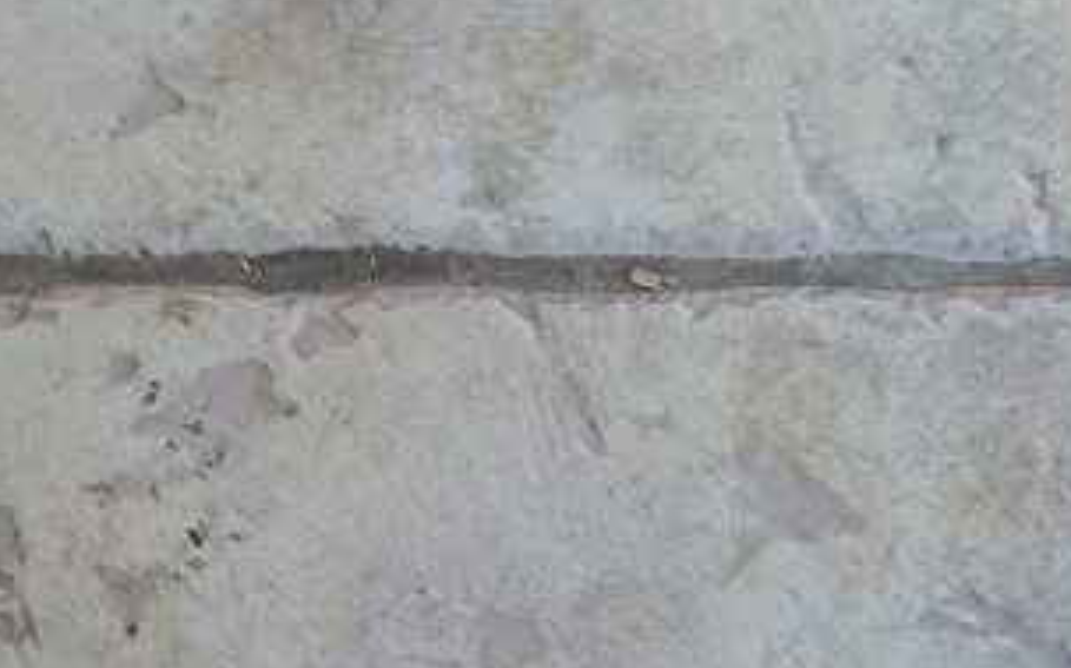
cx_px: 502
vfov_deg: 13.7
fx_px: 2625
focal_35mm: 90
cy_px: 981
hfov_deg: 23.1
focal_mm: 5.7
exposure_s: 1/8
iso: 215
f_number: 2.9
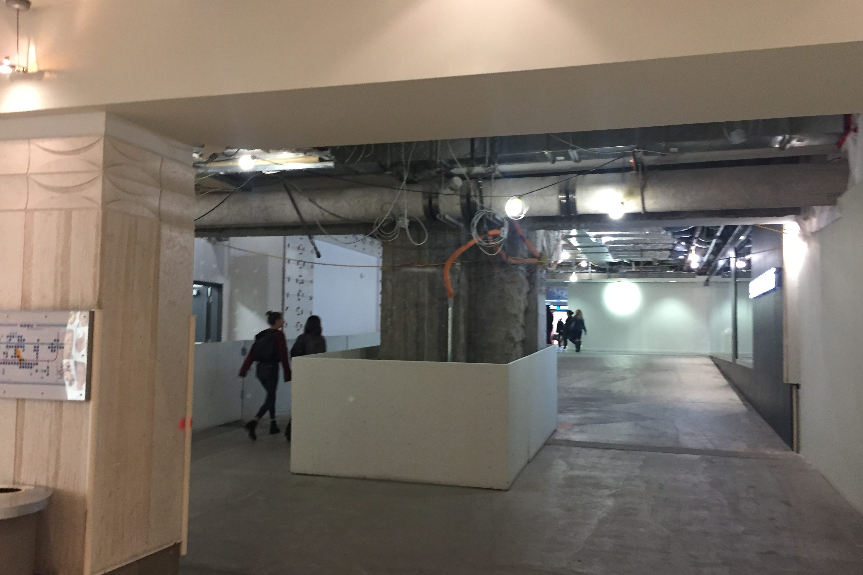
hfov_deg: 60.3
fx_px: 743
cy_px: 294
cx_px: 437
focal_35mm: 31
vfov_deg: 42.3
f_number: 2.2
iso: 125
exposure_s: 1/30
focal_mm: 4.15
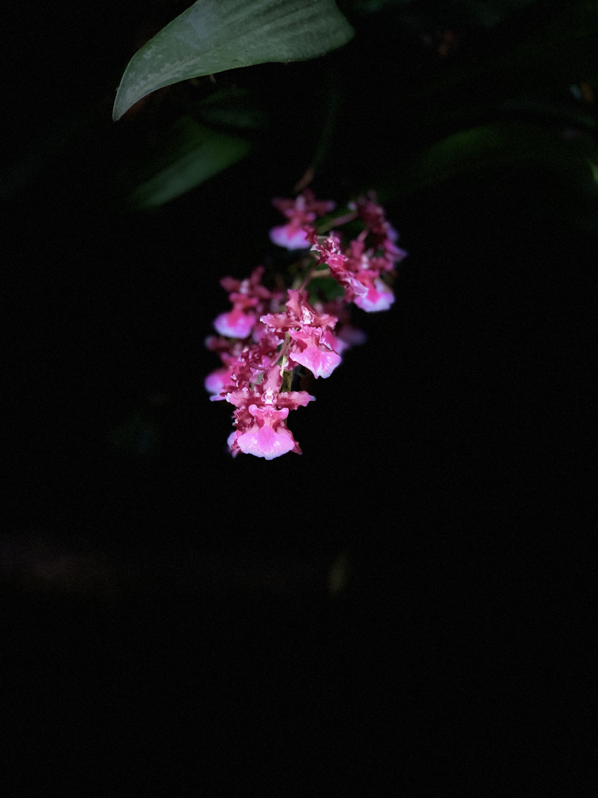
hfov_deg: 28.0
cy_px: 399
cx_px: 299
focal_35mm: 52
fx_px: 1198
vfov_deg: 36.8
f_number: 2.4
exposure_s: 1/37
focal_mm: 6
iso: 500
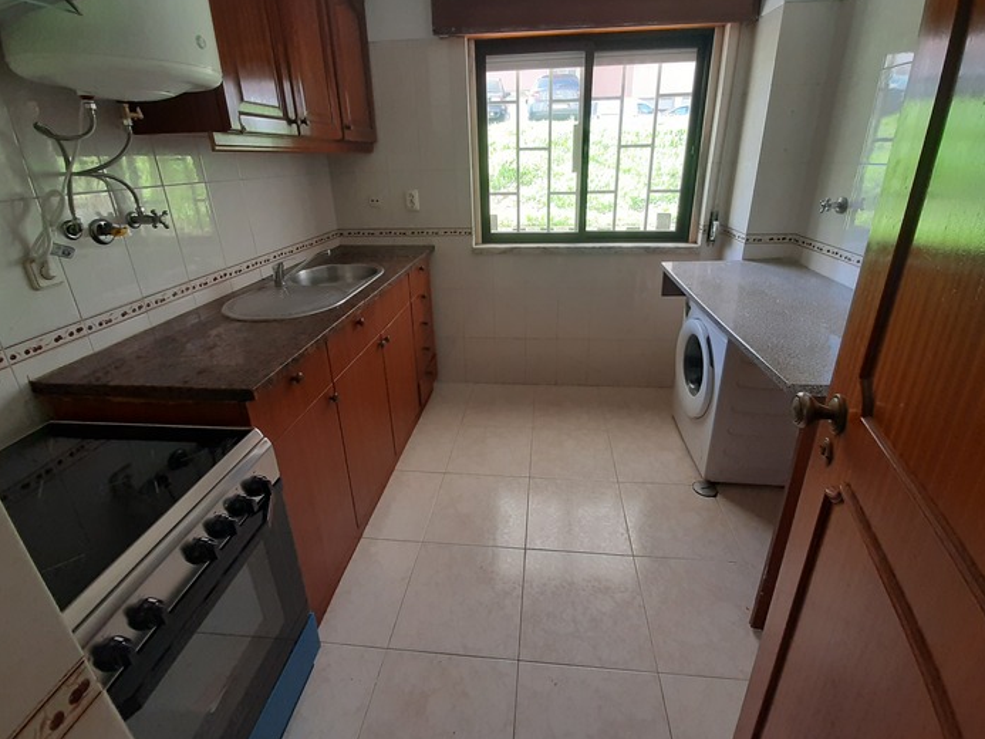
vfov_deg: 81.5
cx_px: 488
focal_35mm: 15
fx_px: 427
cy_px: 328
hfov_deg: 98.2
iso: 160
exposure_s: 1/50
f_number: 2.2
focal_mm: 1.42
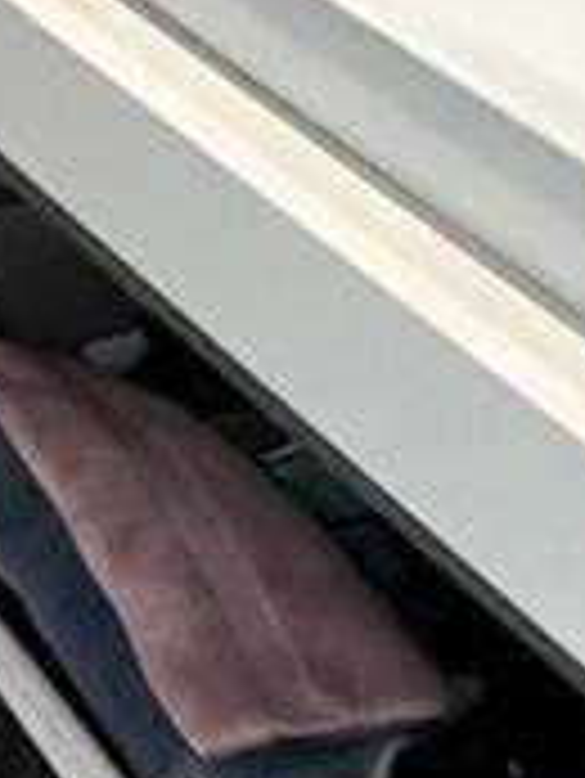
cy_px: -490
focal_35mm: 97
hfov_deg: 10.7
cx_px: -1138
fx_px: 2183
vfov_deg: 17.5
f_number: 2.2
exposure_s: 1/60
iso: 640
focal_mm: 2.22
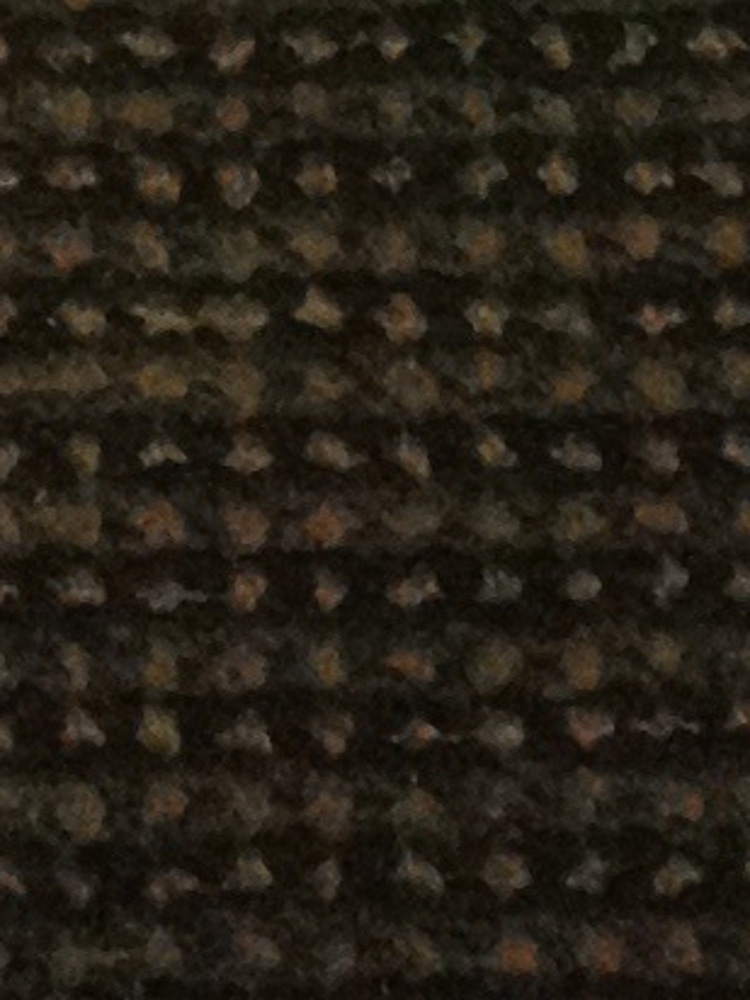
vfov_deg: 6.1
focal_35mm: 277
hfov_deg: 5.4
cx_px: 15
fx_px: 8002
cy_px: -2922
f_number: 2.4
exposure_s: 1/17
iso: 250
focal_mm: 4.28
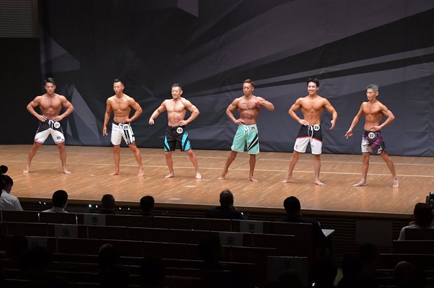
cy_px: 150
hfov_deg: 17.8
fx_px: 1385
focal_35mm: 115
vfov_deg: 11.9
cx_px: 217
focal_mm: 70
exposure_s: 1/400
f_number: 5.6
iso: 6400
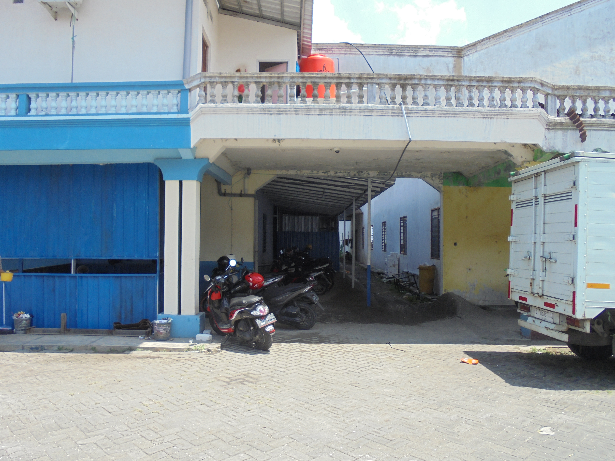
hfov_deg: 67.3
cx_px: 308
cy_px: 230
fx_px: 462
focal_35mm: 26
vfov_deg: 53.1
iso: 100
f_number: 3.5
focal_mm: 4.6
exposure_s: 1/500
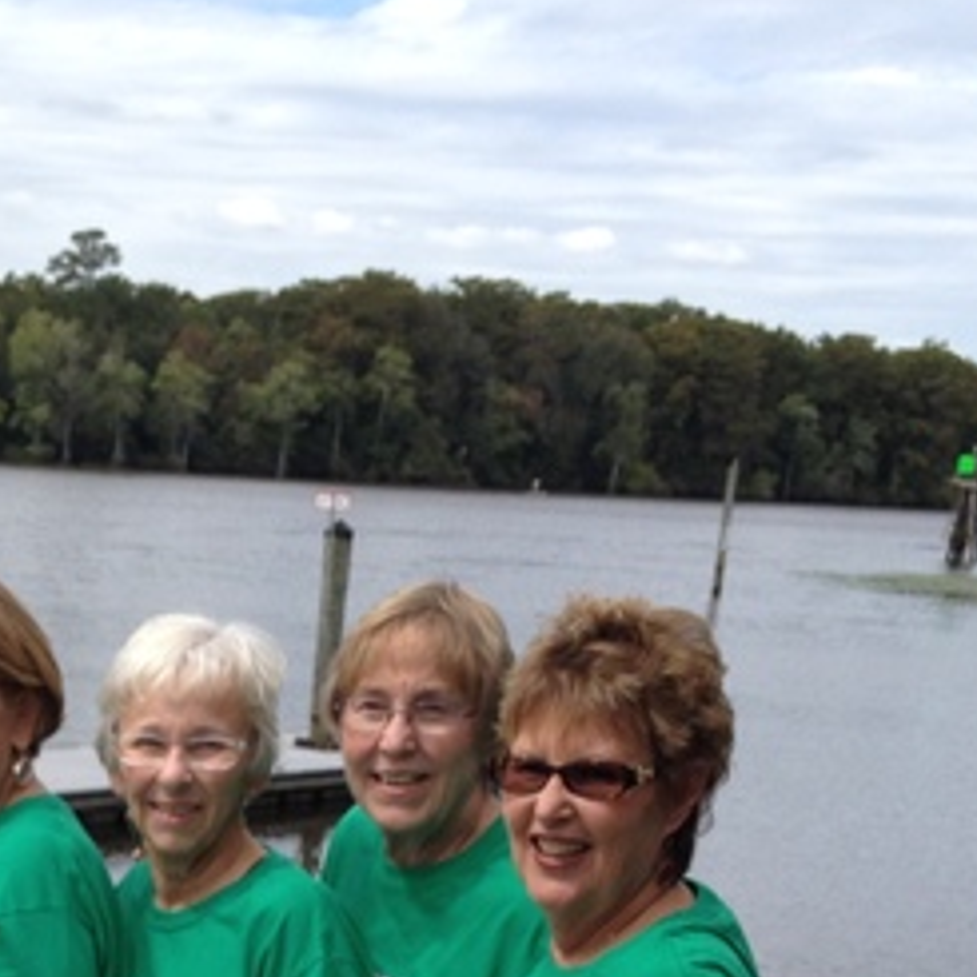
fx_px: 2906
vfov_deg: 18.4
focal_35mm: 91
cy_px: 1053
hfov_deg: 18.7
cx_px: 48
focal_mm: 4.28
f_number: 2.4
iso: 50
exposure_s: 1/1082
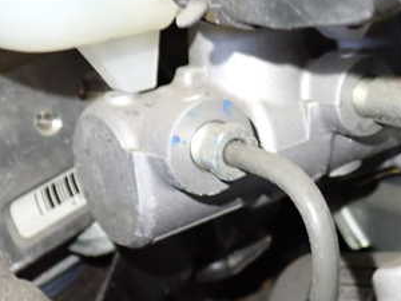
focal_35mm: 64
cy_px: 110
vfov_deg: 22.9
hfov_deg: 28.8
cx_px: 378
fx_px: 741
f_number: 2.4
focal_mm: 5.79
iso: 800
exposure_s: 1/30
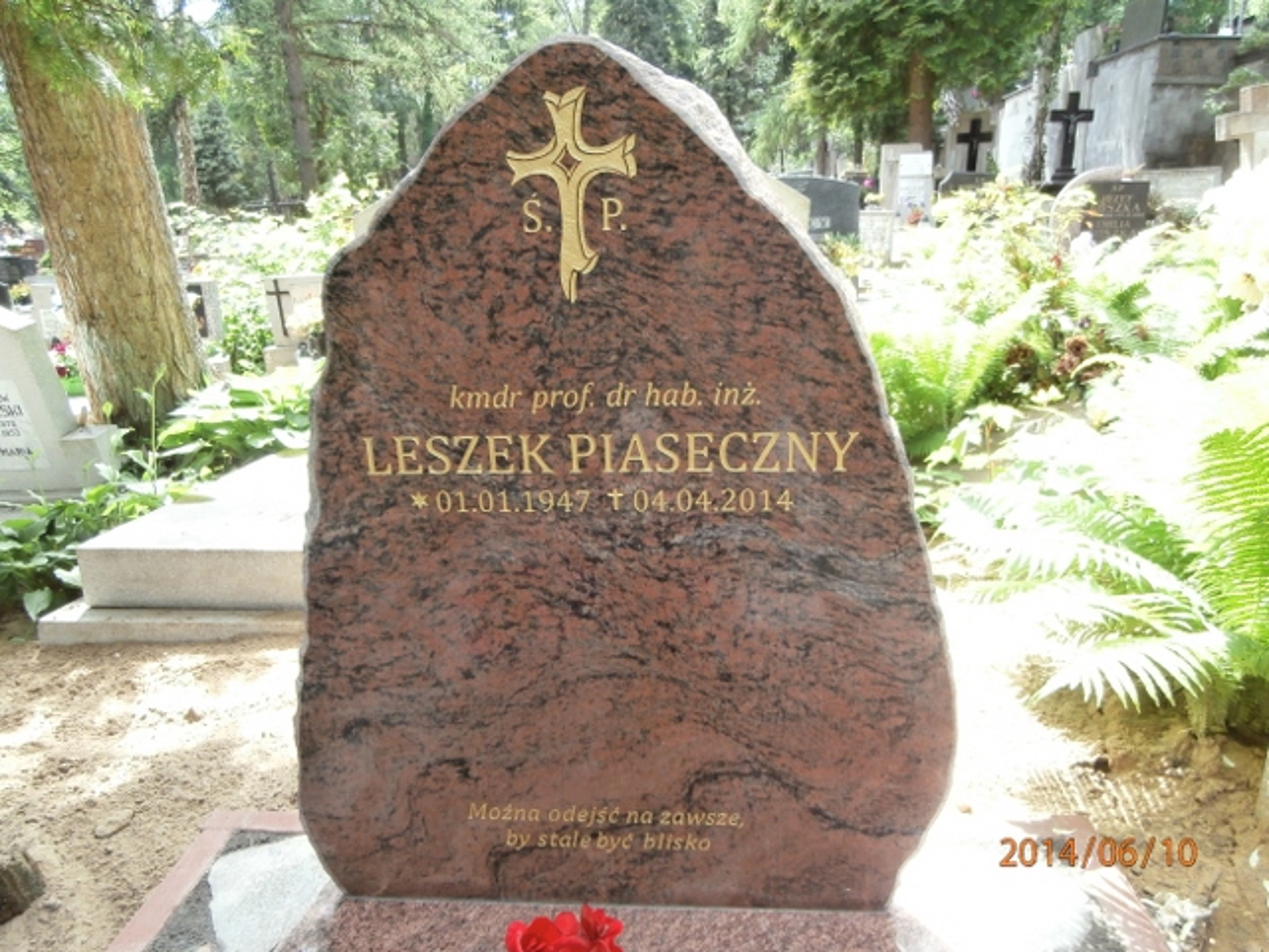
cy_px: 476
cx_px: 634
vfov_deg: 56.8
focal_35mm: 24
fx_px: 880
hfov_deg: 71.6
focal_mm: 4.2
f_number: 3
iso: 100
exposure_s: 1/80
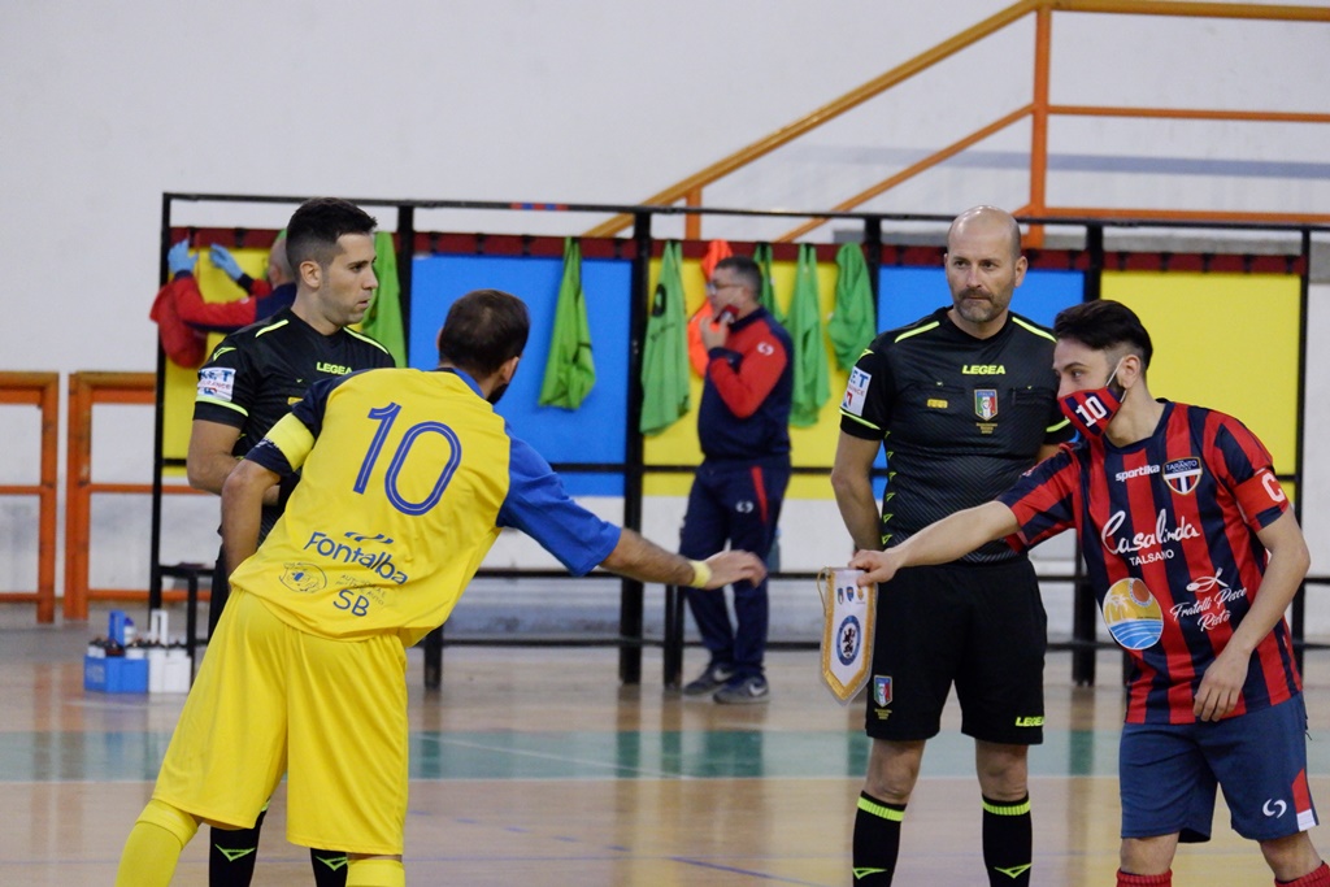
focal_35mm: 215
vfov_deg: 6.4
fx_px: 7944
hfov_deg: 9.6
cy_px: 444
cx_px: 665
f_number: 6
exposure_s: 1/140
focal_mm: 143.9
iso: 6400
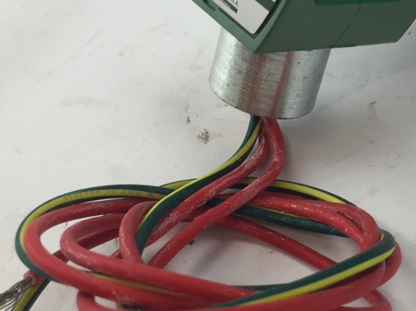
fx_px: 889
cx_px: 316
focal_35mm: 74
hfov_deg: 26.0
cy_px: 59
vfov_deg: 19.7
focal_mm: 4.15
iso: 50
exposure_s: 1/120
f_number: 2.2
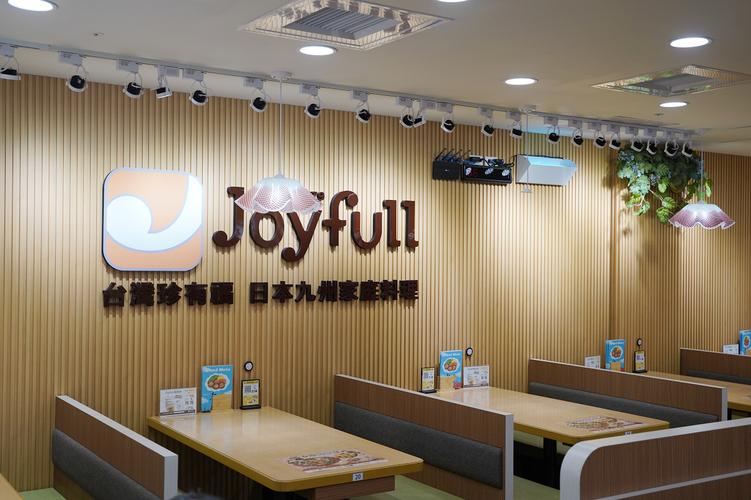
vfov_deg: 32.6
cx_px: 376
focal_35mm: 41
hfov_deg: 47.4
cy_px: 250
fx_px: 855
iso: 500
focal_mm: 41
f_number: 4
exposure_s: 1/160
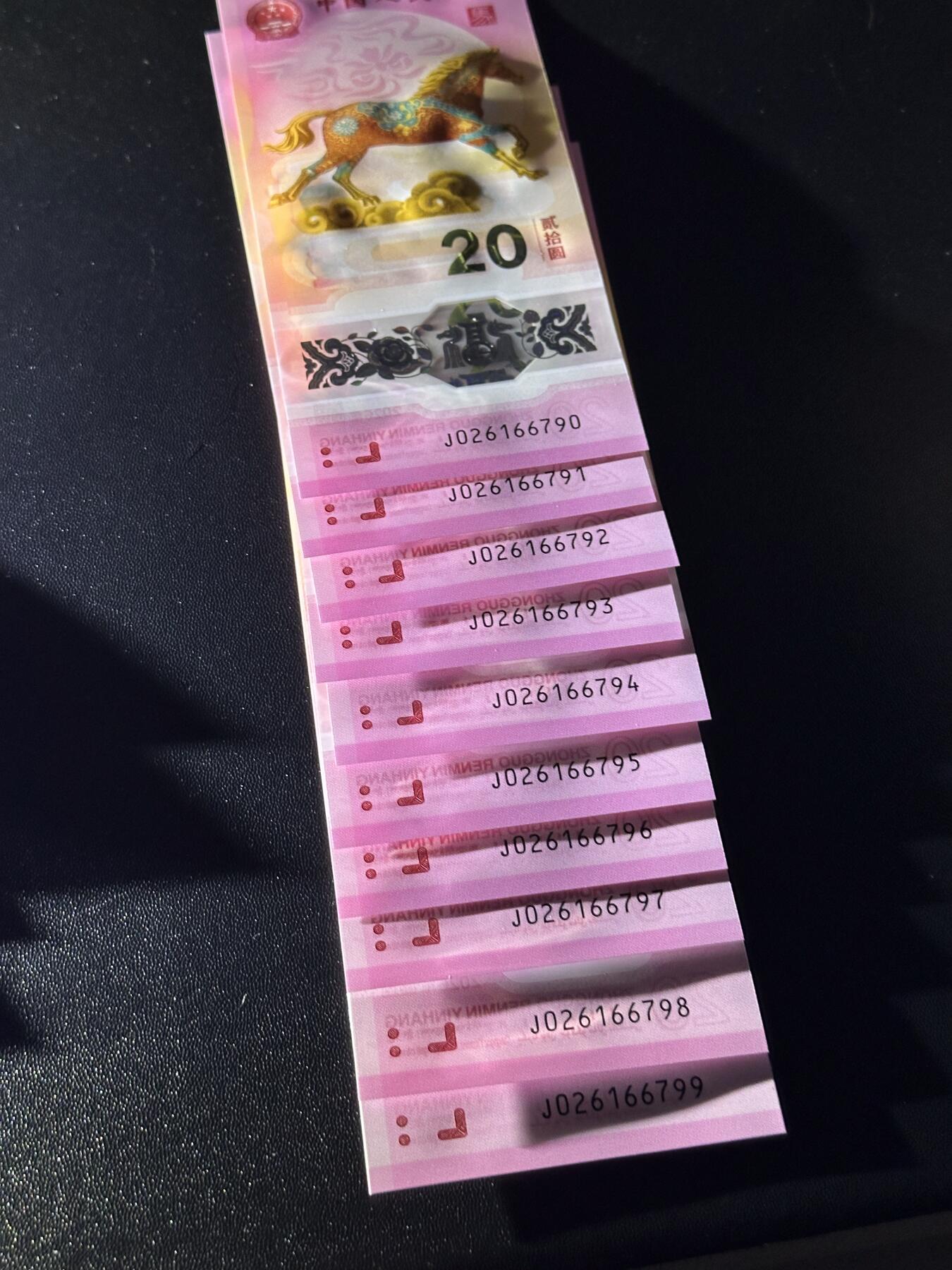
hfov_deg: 30.3
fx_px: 1760
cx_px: 476
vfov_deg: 39.7
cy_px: 635
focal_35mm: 48
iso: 250
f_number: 1.78
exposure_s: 1/33
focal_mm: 6.86
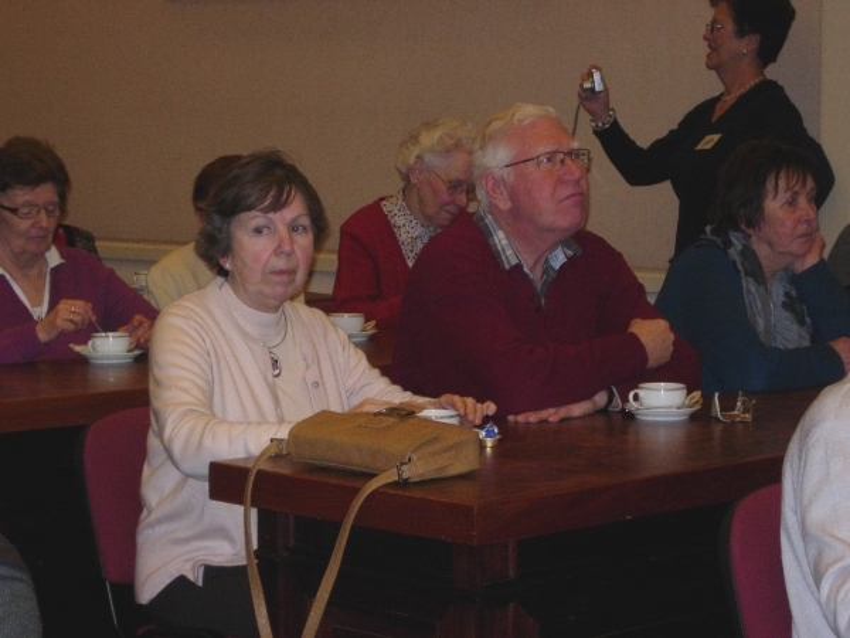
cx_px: 425
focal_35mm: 113
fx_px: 2775
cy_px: 319
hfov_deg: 17.4
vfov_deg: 13.1
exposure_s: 1/161
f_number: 4.9
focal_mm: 23.4
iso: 200
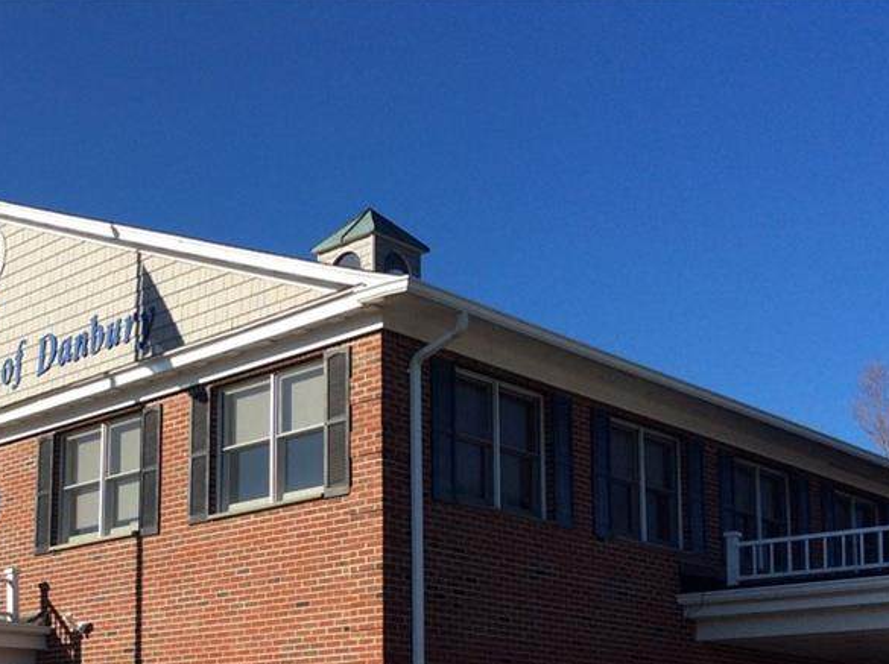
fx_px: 1436
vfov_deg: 25.4
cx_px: 225
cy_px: 574
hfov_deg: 33.7
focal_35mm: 56
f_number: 2.4
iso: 32
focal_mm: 3.3
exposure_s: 1/1506
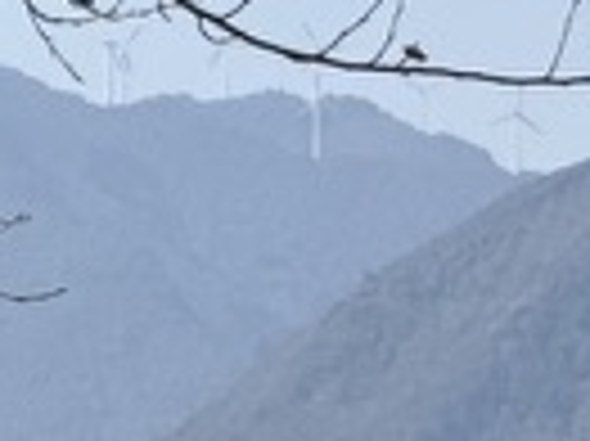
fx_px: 15939
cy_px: 477
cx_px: 883
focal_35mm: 936
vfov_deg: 1.6
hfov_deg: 2.1
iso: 50
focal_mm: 15.66
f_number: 2.8
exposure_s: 1/1186
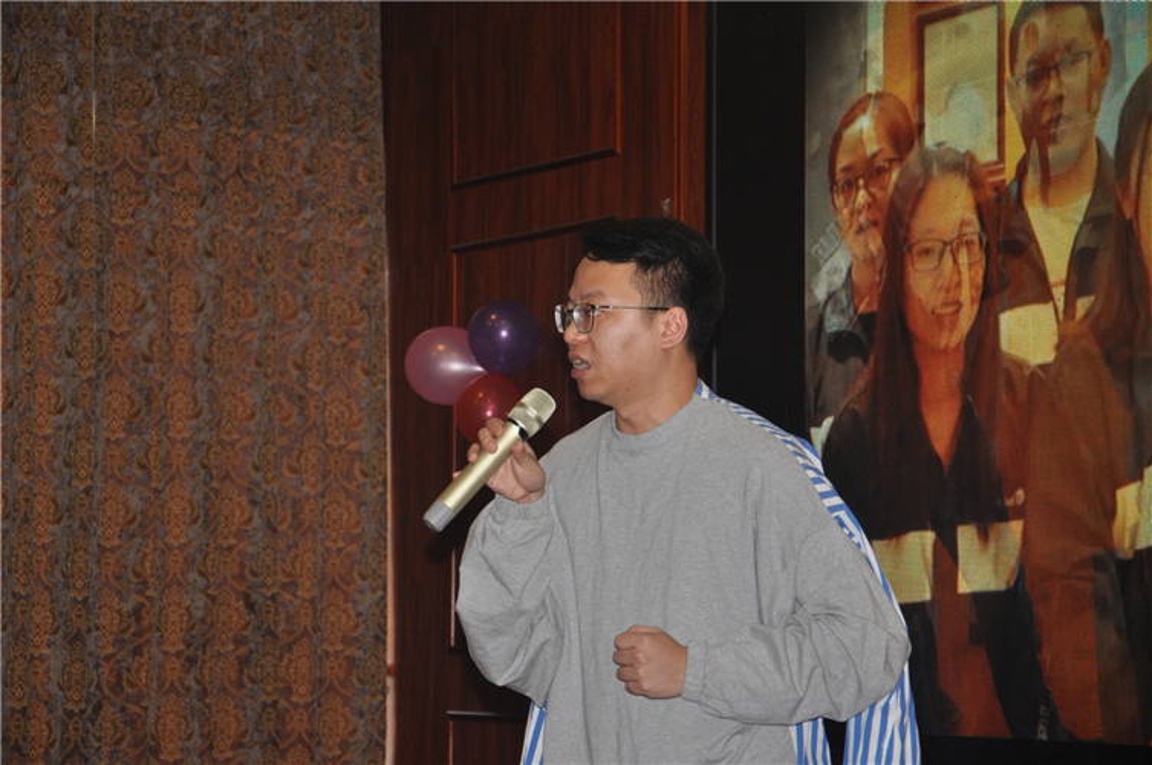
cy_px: 382
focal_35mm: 99
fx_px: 3164
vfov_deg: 13.8
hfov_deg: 20.6
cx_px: 576
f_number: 5.3
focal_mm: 66
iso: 400
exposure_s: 1/60
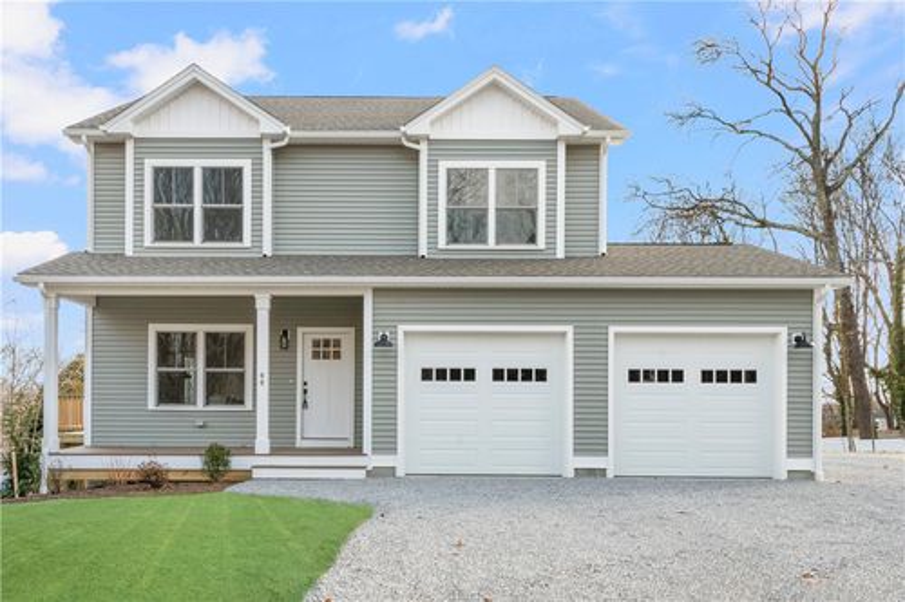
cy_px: 301
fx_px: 754
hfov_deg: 61.9
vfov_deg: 43.6
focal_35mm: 30
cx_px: 452
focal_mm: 20
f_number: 14
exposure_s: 1/60
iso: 400
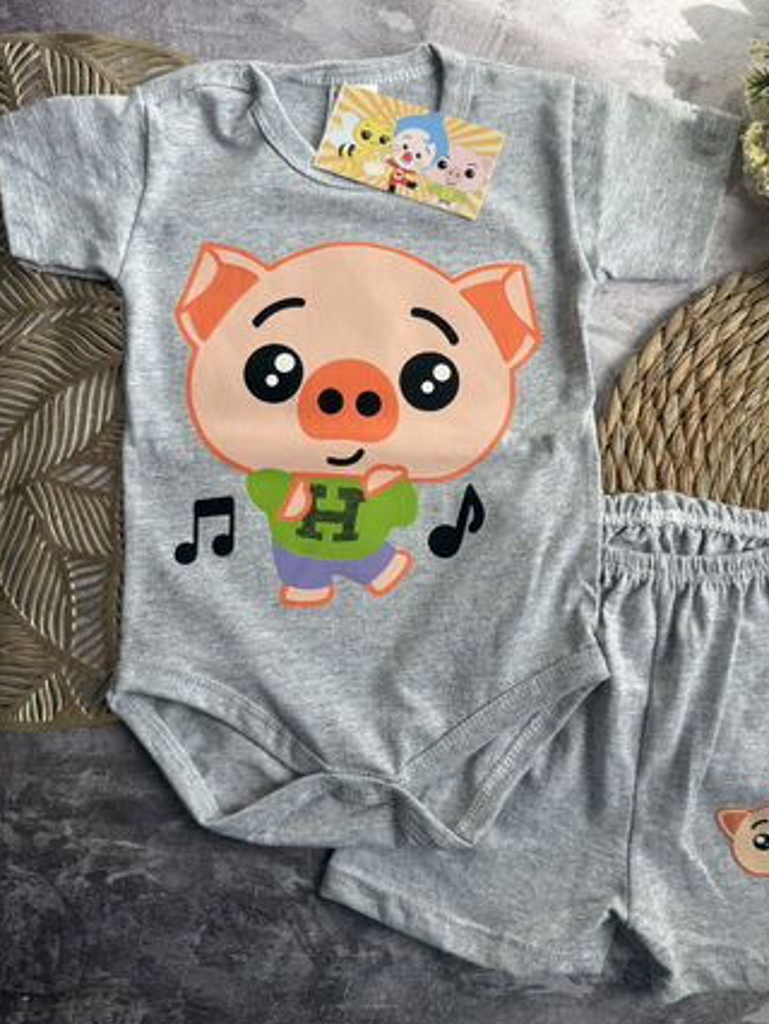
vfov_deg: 59.9
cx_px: 457
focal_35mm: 30
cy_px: 489
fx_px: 888
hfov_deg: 46.6
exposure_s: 1/702
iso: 80
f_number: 1.78
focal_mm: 6.76
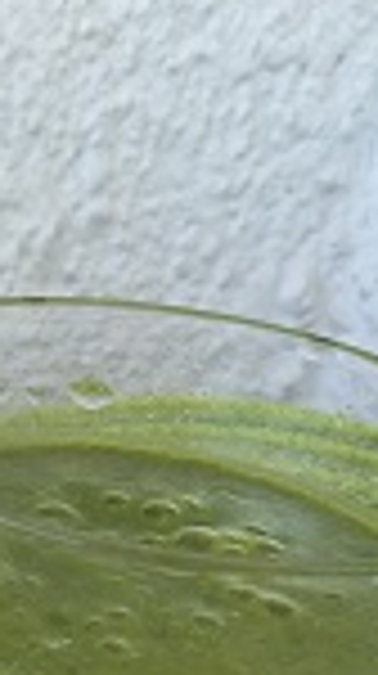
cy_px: 623
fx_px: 1395
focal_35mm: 78
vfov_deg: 26.2
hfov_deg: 14.7
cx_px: -119
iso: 32
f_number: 2.2
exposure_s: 1/220
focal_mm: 4.15
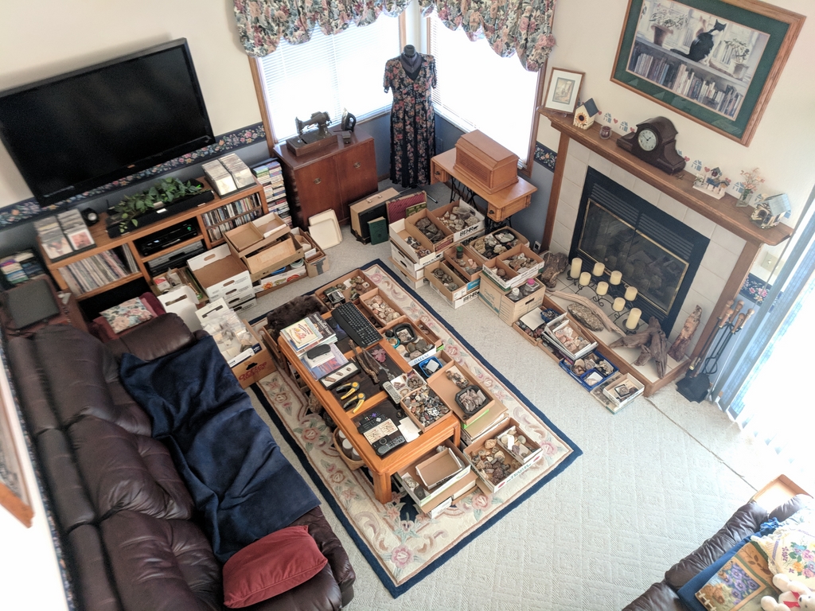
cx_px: 408
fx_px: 612
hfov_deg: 67.3
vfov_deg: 53.1
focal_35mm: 26
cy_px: 306
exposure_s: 1/30
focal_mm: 4.67
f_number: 2
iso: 670
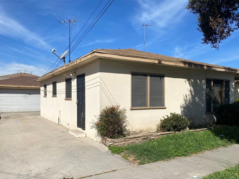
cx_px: 119
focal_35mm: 28
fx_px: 193
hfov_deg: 63.5
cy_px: 96
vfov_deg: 49.7
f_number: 1.8
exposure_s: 1/5495
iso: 32
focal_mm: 4.25
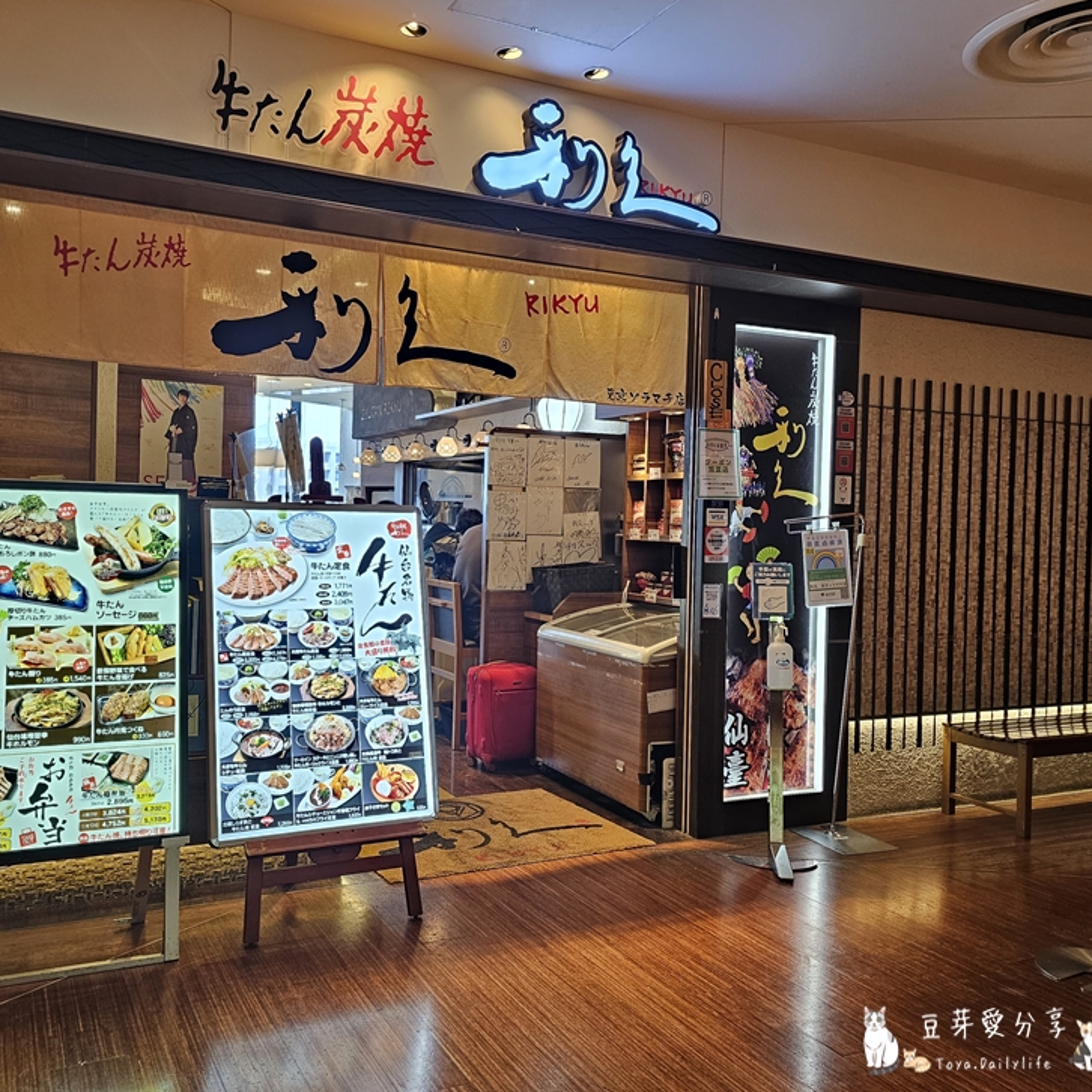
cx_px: 420
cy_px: 535
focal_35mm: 28
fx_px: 999
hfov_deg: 56.7
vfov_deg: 57.3
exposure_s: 1/100
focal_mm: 6.3
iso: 200
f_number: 1.7
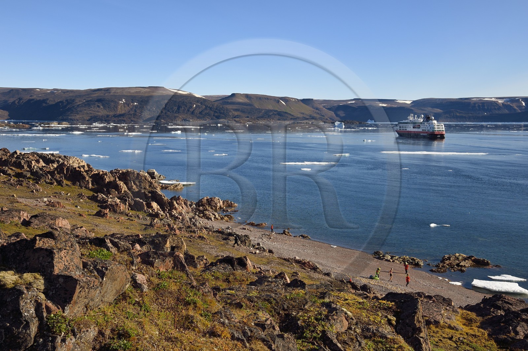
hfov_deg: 44.5
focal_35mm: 44
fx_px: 645
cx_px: 264
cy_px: 176
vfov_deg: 30.5
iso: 200
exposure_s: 1/200
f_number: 16
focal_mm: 44
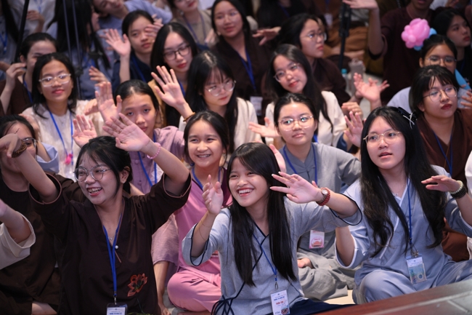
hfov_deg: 18.6
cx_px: 236
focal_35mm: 110
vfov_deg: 12.4
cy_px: 158
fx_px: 1442
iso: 2000
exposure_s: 1/160
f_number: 4
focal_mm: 110
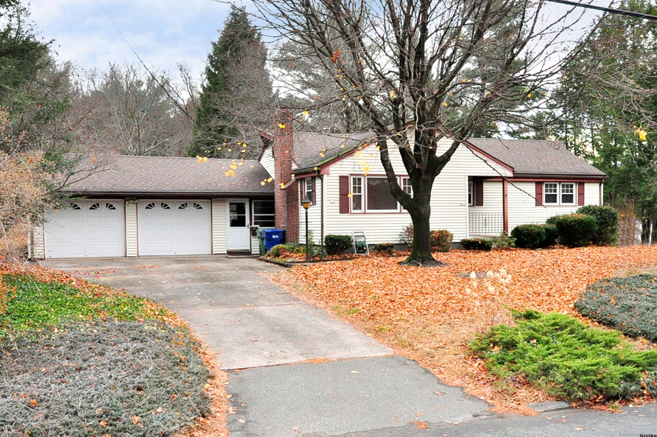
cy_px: 218
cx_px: 328
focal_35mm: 30
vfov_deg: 43.5
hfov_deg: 62.0
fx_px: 547
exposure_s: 1/100
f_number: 8
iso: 2500
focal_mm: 20
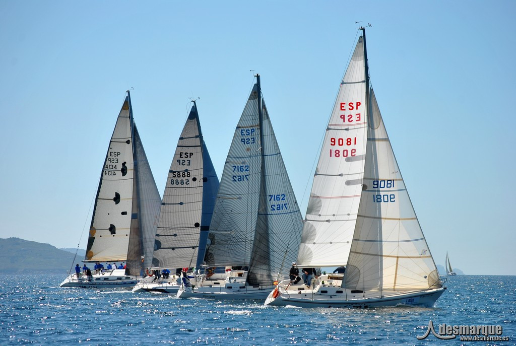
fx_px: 2369
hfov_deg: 12.4
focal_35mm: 165
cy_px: 173
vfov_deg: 8.4
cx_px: 258
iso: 100
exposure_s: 1/640
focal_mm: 110
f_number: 6.3
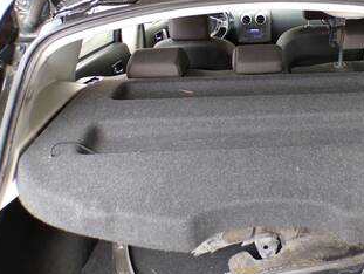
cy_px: 95
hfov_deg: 48.2
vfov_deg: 38.4
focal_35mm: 37
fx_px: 390
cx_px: 273
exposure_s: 1/34
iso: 132
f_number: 3
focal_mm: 4.3
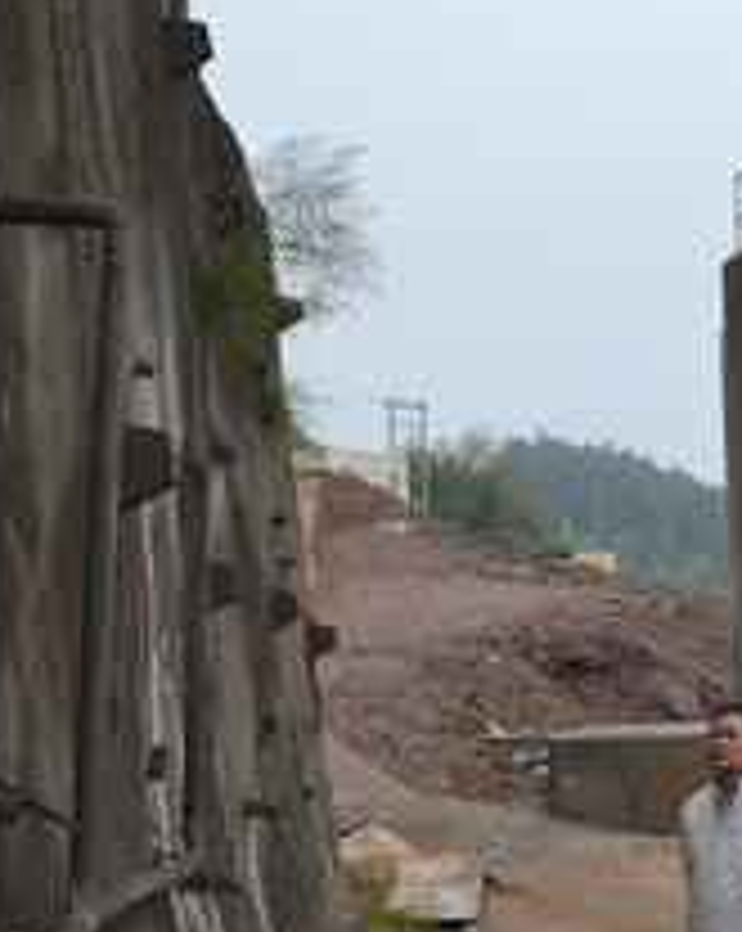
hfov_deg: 14.1
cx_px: 558
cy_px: 583
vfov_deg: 17.6
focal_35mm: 109
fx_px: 2999
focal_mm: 32
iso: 1600
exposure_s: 1/500
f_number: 11
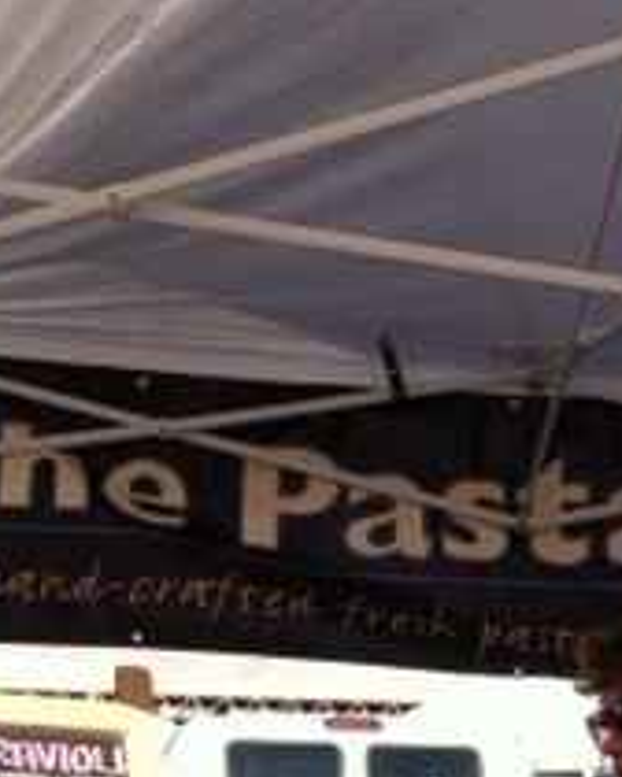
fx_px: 2393
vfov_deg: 17.6
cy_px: 932
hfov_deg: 14.8
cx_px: 422
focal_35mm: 104
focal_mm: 3.85
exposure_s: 1/789
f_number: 2.8
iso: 80
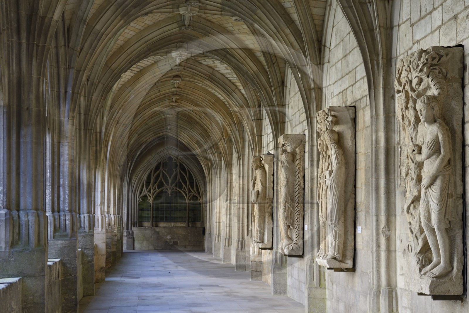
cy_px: 156
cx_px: 234
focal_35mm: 62
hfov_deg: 32.4
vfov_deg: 21.9
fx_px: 808
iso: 800
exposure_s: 1/60
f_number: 6.3
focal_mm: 62
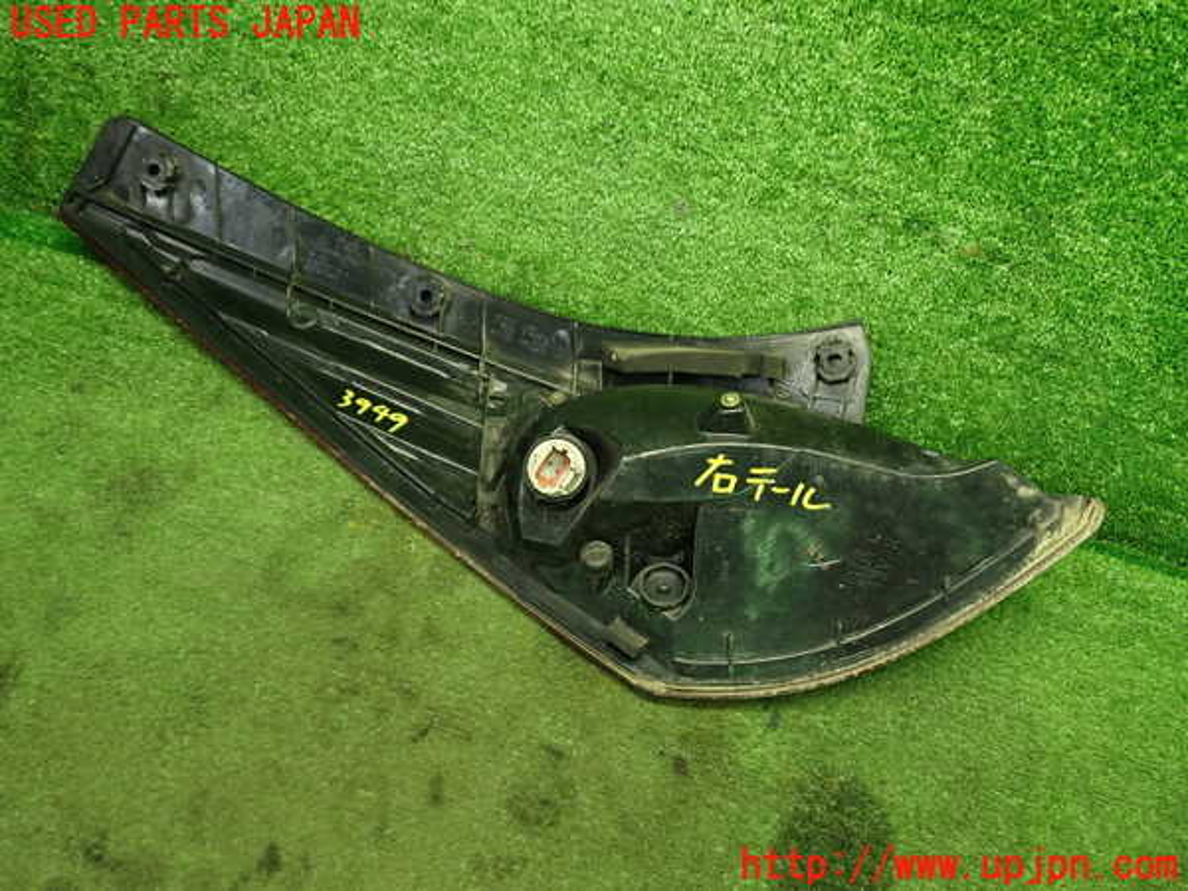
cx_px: 594
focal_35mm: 30
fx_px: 1030
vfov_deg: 46.8
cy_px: 446
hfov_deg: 60.0
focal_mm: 5.4
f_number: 2.3
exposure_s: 1/30
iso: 250
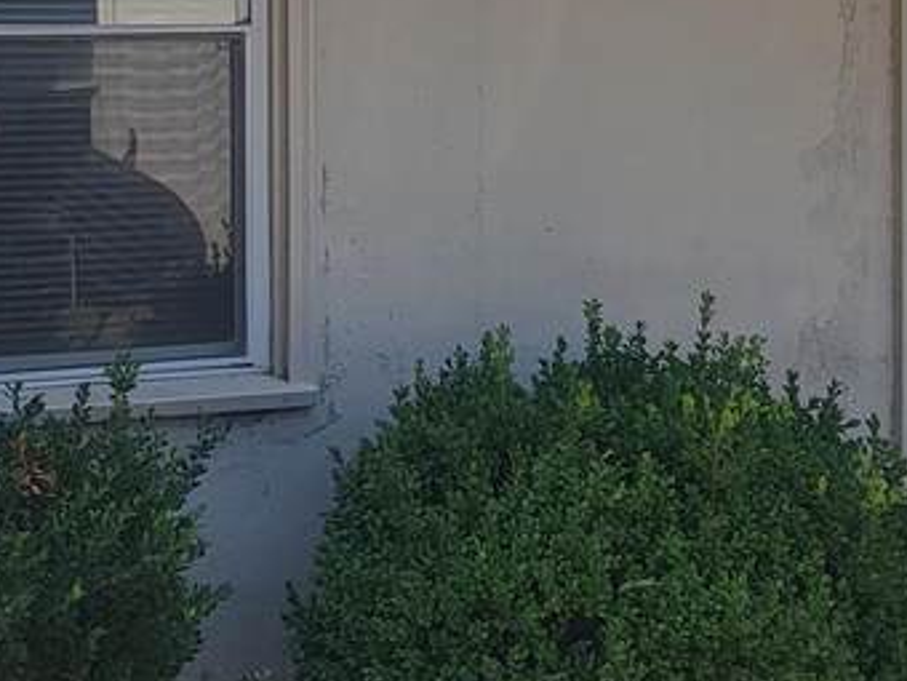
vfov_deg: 28.5
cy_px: 64
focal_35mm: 49
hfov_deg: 38.4
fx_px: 1284
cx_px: 283
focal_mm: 2.2
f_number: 2.2
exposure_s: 1/794
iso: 50
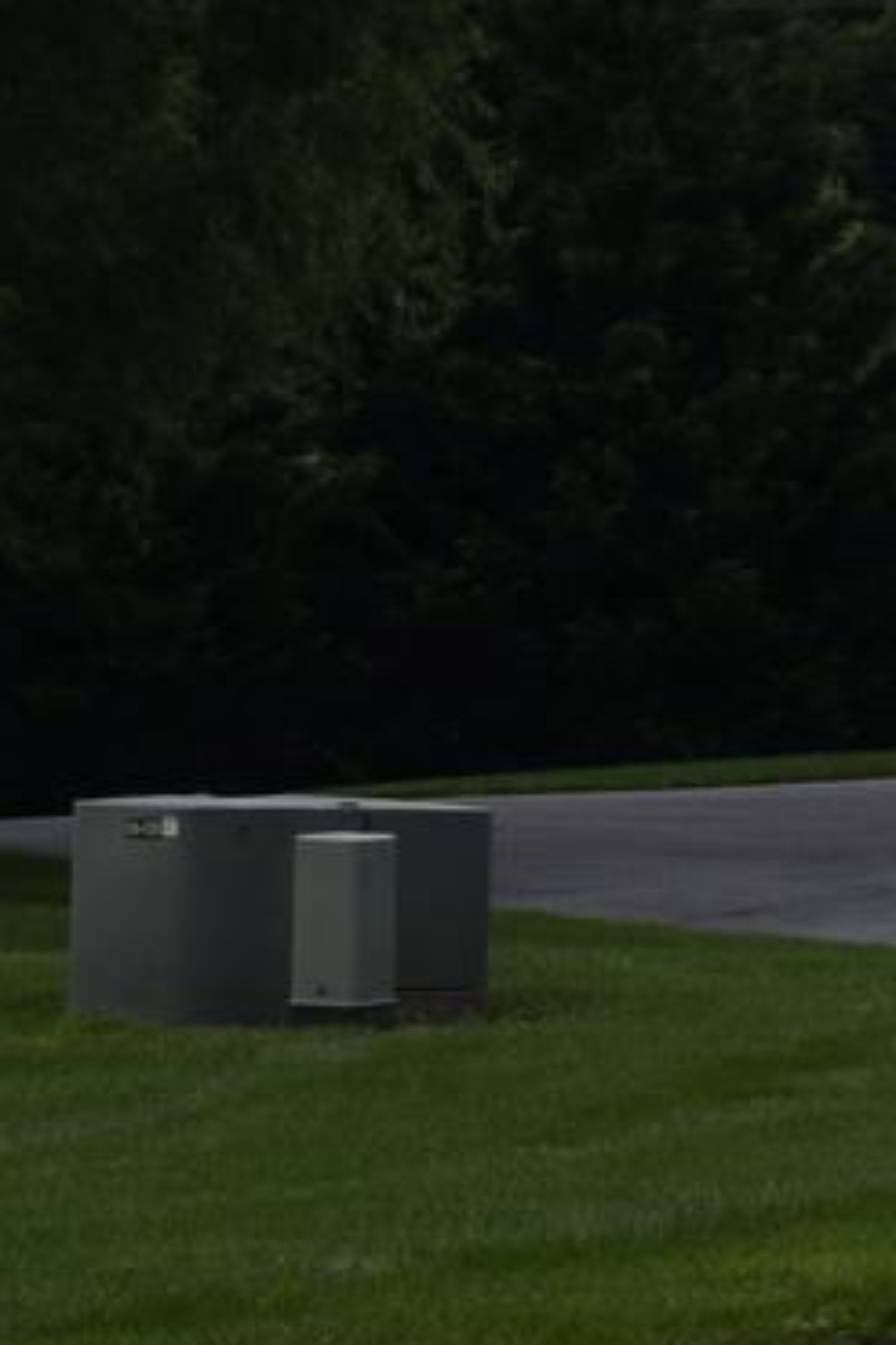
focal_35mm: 258
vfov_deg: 8.0
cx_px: 2586
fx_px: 9623
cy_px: 199
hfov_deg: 5.1
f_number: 10
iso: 100
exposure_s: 1/200
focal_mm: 31
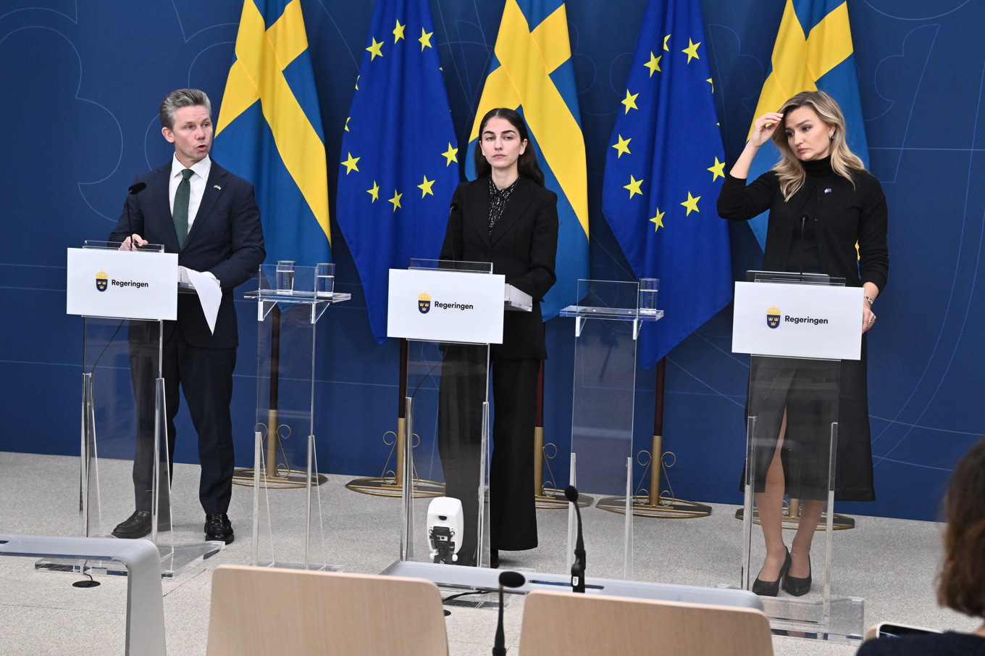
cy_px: 328
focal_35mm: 56
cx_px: 492
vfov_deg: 24.2
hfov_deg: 35.7
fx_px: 1531
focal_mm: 56
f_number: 6.3
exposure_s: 1/250
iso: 2000
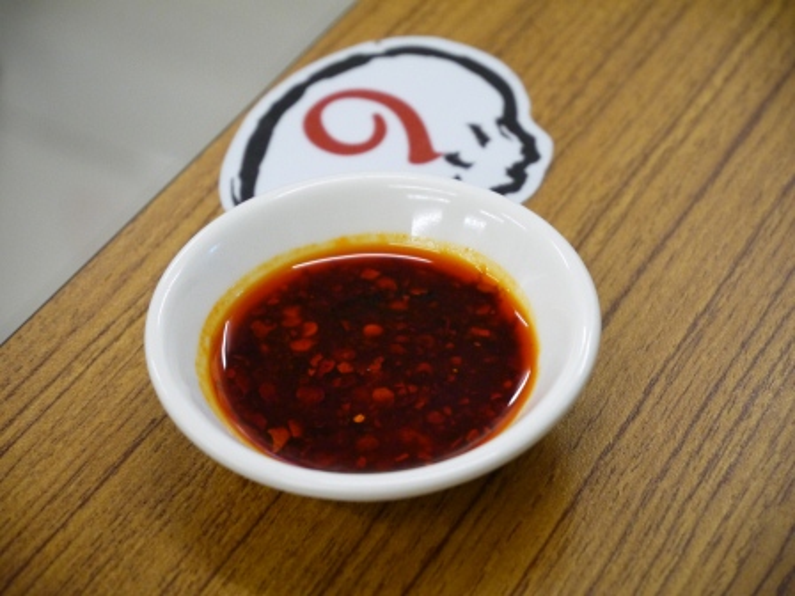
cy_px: 298
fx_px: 1929
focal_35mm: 84
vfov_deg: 17.6
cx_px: 398
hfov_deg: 23.3
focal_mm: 42
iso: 1250
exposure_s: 1/80
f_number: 5.6
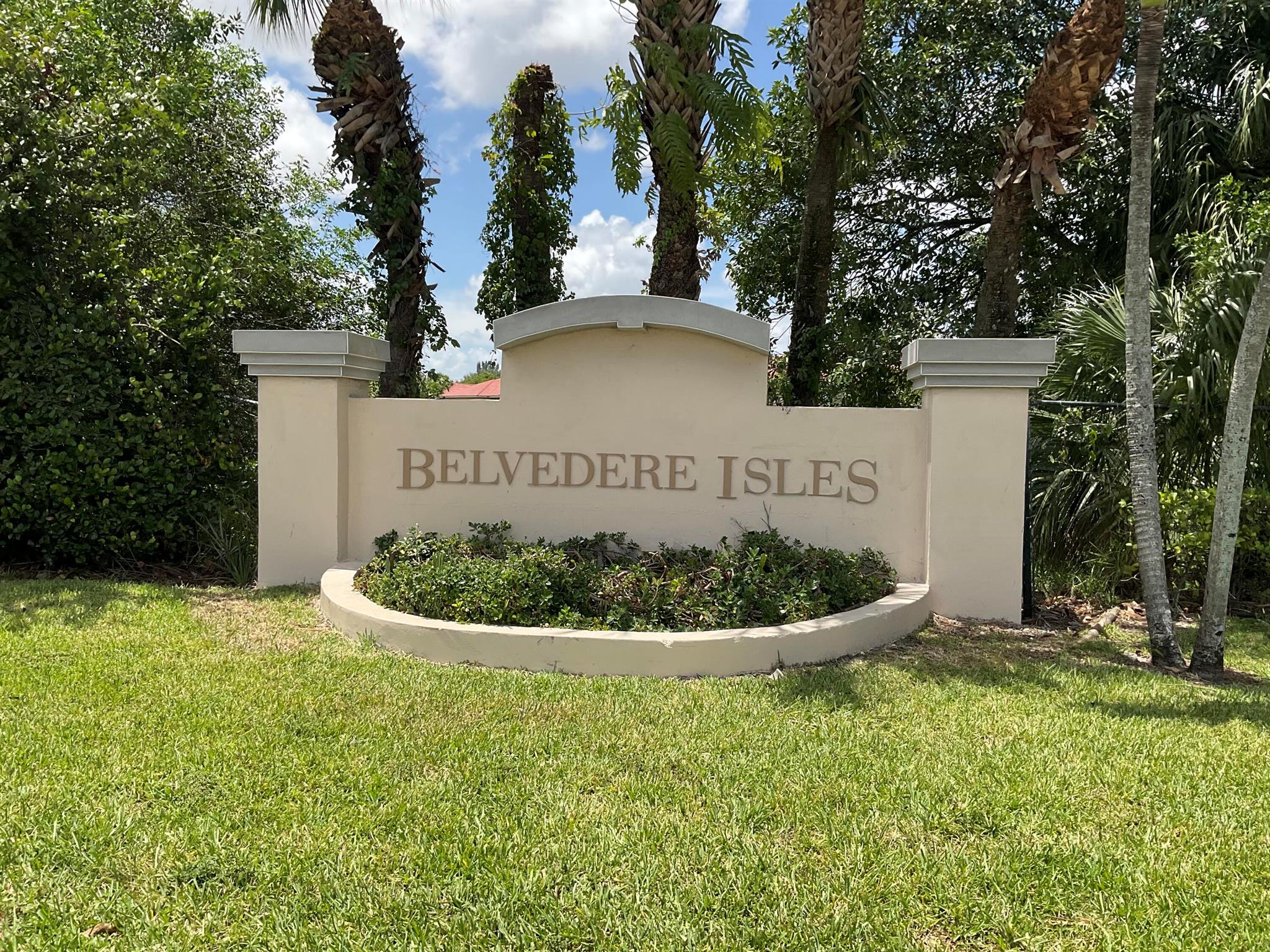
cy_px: 476
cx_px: 635
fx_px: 1064
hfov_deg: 61.7
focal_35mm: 29
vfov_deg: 48.2
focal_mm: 3
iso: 16
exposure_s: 1/1534
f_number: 1.8
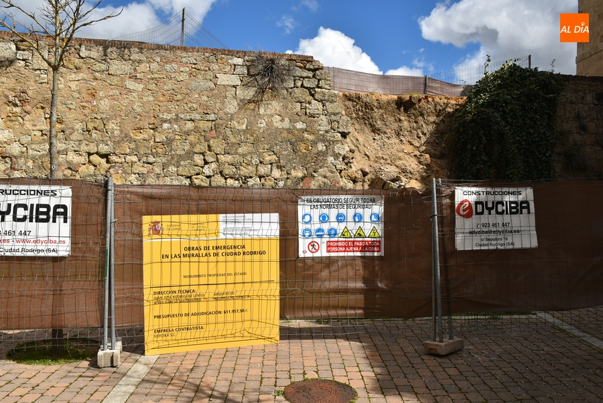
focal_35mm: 33
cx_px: 302
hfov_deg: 57.2
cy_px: 202
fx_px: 553
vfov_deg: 40.1
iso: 200
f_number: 10
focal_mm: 22
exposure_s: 1/400
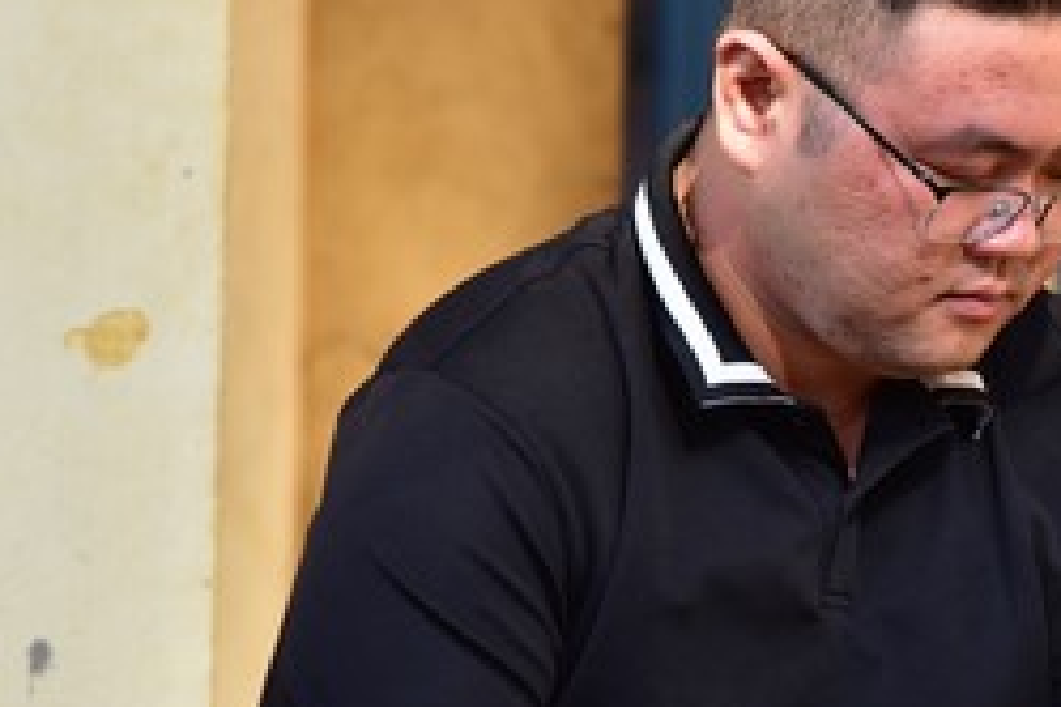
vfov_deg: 4.4
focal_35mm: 313
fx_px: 9224
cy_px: 468
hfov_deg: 6.6
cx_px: 1108
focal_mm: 120
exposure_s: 1/125
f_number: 5.6
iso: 160
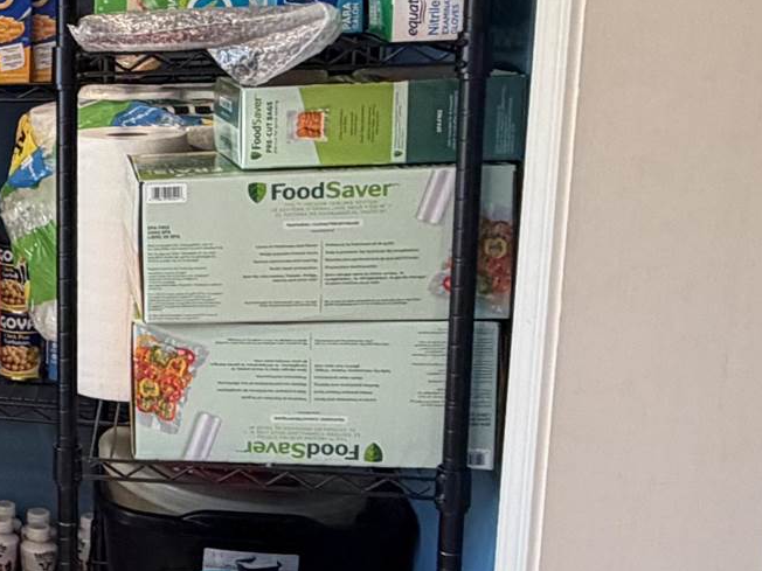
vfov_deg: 22.2
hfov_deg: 23.7
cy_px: 257
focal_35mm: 66
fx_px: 1453
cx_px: -368
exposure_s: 1/120
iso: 200
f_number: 2.2
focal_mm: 2.22
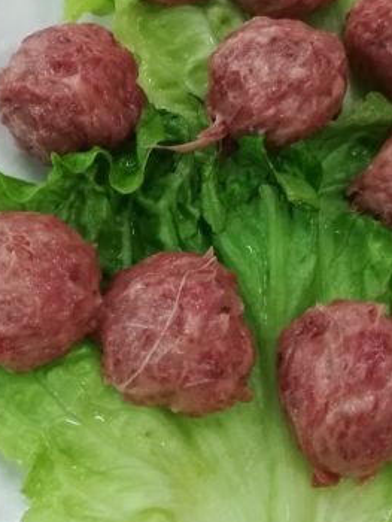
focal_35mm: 52
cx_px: 229
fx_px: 784
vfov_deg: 36.7
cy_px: 207
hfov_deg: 28.0
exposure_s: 1/25
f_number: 2.2
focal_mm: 3.83
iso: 400
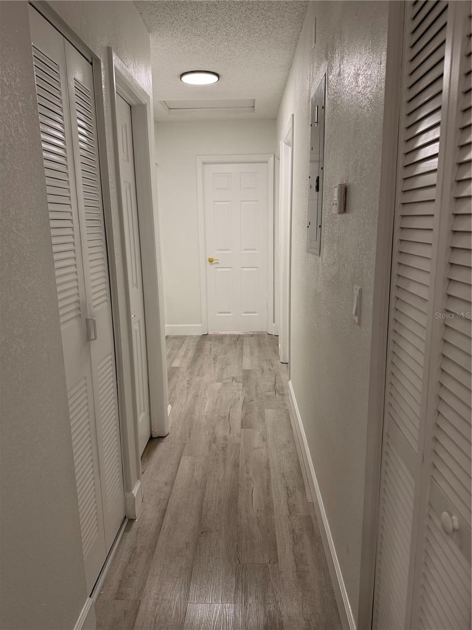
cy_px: 315
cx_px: 236
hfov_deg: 56.8
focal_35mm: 24
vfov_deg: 71.6
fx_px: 436
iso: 160
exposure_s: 1/120
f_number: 1.78
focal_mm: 6.76
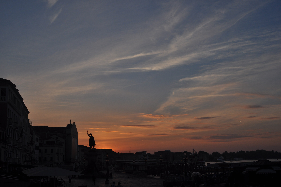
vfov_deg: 31.8
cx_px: 140
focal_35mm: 42
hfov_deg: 46.4
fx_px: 327
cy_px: 94
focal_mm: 28
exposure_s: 1/320
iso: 200
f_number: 9
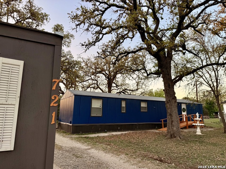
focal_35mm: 24
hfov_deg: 71.6
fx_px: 157
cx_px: 113
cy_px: 84
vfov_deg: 56.8
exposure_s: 1/139
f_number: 1.78
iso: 64
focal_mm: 6.76
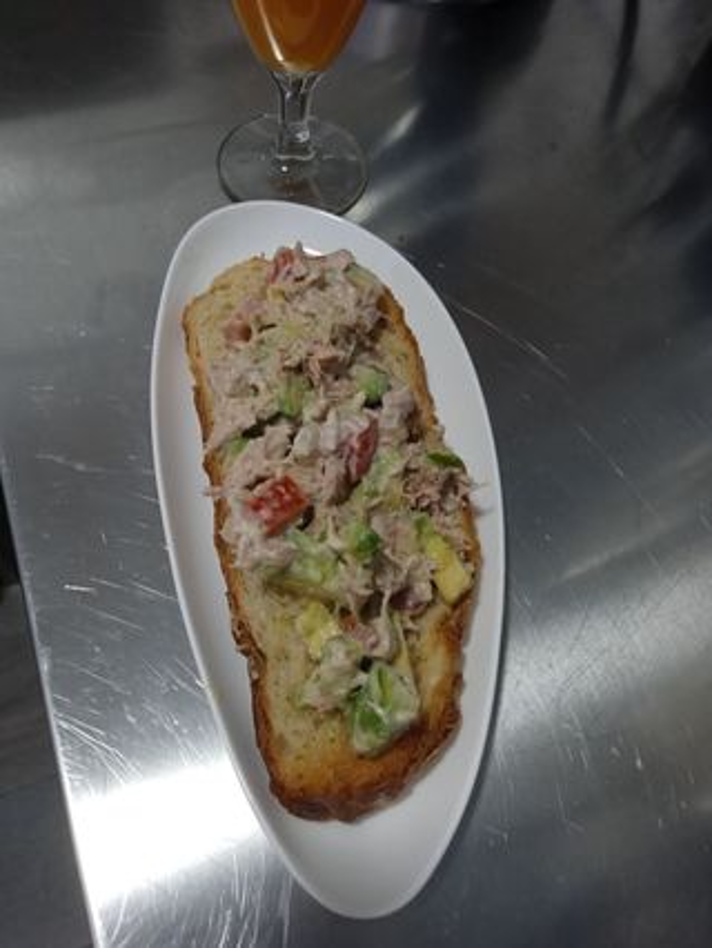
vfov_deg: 63.4
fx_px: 767
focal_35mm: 28
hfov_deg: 49.8
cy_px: 474
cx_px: 356
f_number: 2.2
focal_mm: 3.43
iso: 182
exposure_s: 1/25
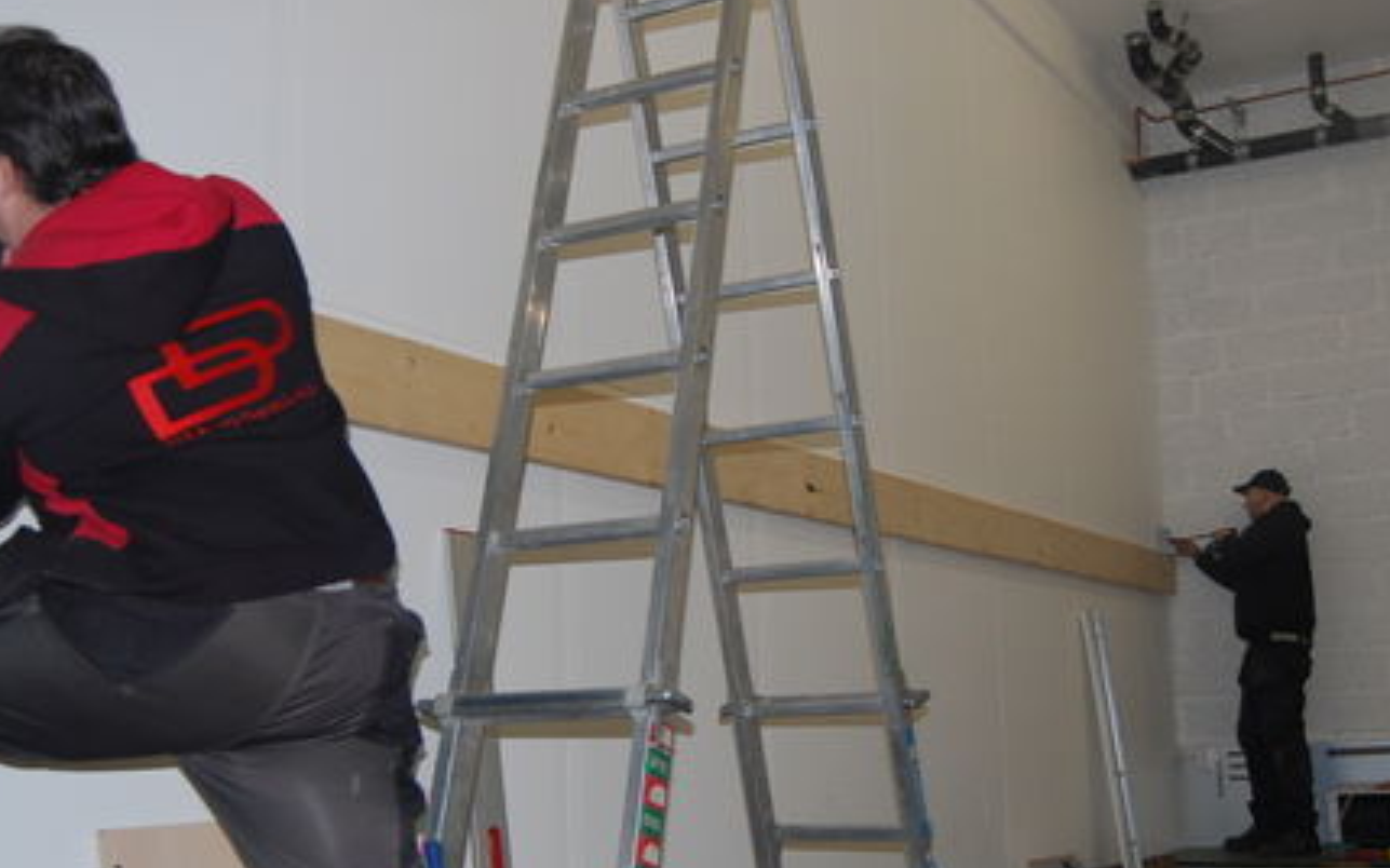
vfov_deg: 31.2
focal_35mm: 41
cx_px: 748
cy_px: 479
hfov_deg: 48.2
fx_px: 1553
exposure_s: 1/60
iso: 400
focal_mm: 18
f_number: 3.5
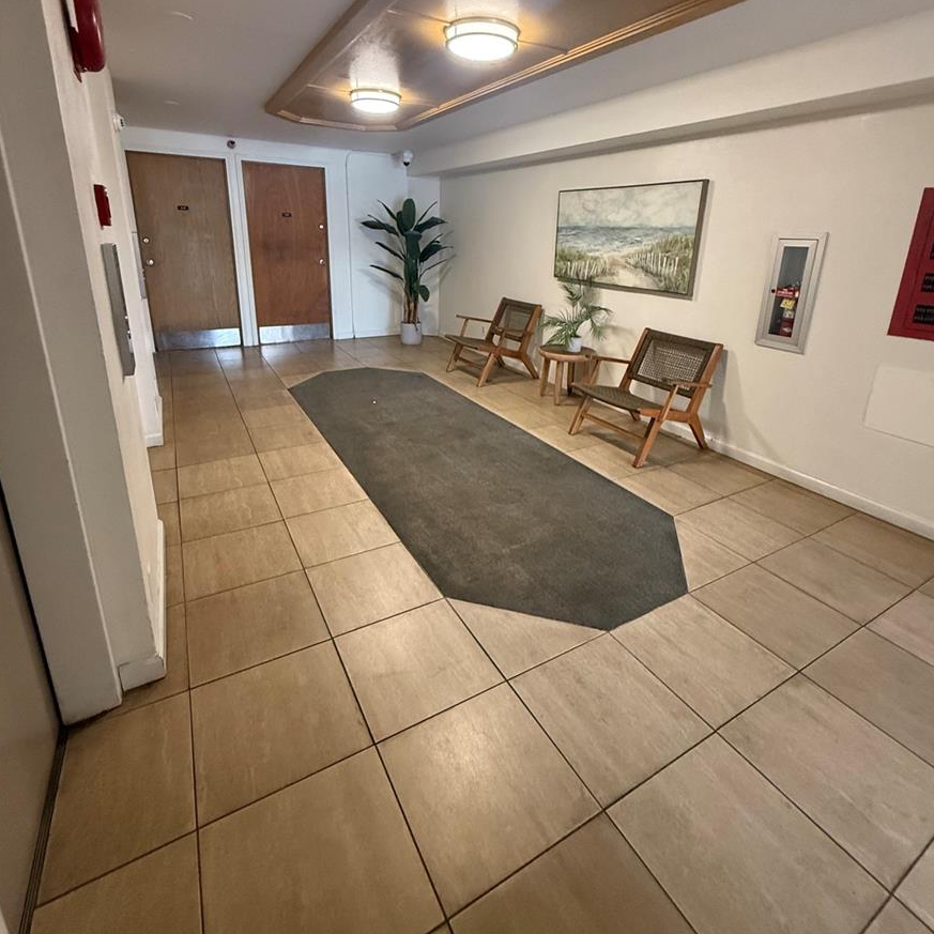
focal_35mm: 17
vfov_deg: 83.2
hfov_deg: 84.0
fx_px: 519
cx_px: 474
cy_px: 387
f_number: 2.2
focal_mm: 2.22
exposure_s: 1/120
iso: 640
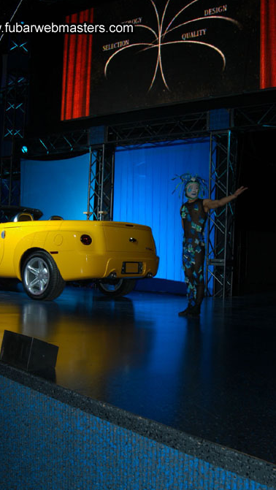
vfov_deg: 52.8
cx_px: 116
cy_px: 245
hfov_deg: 31.2
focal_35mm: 38
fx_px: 494
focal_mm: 24
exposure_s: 1/60
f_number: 5
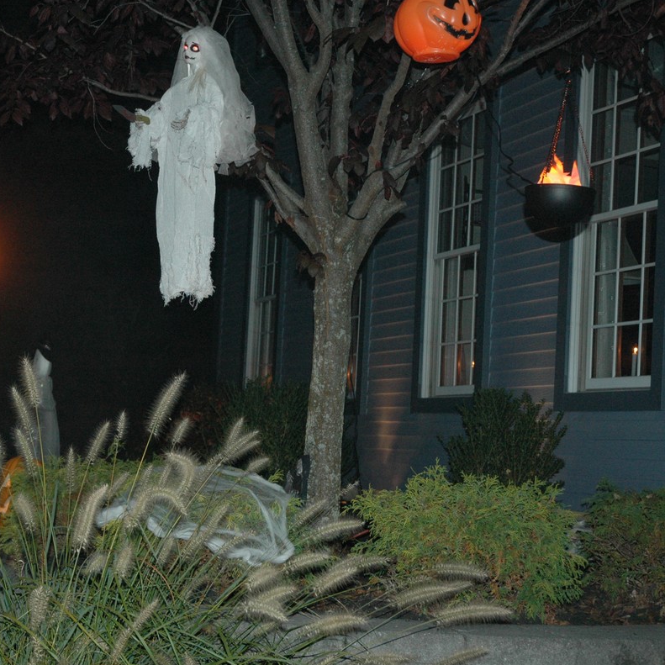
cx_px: 201
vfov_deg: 25.5
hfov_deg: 25.3
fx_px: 1470
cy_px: 334
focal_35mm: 68
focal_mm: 35
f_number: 4.2
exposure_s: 1/60
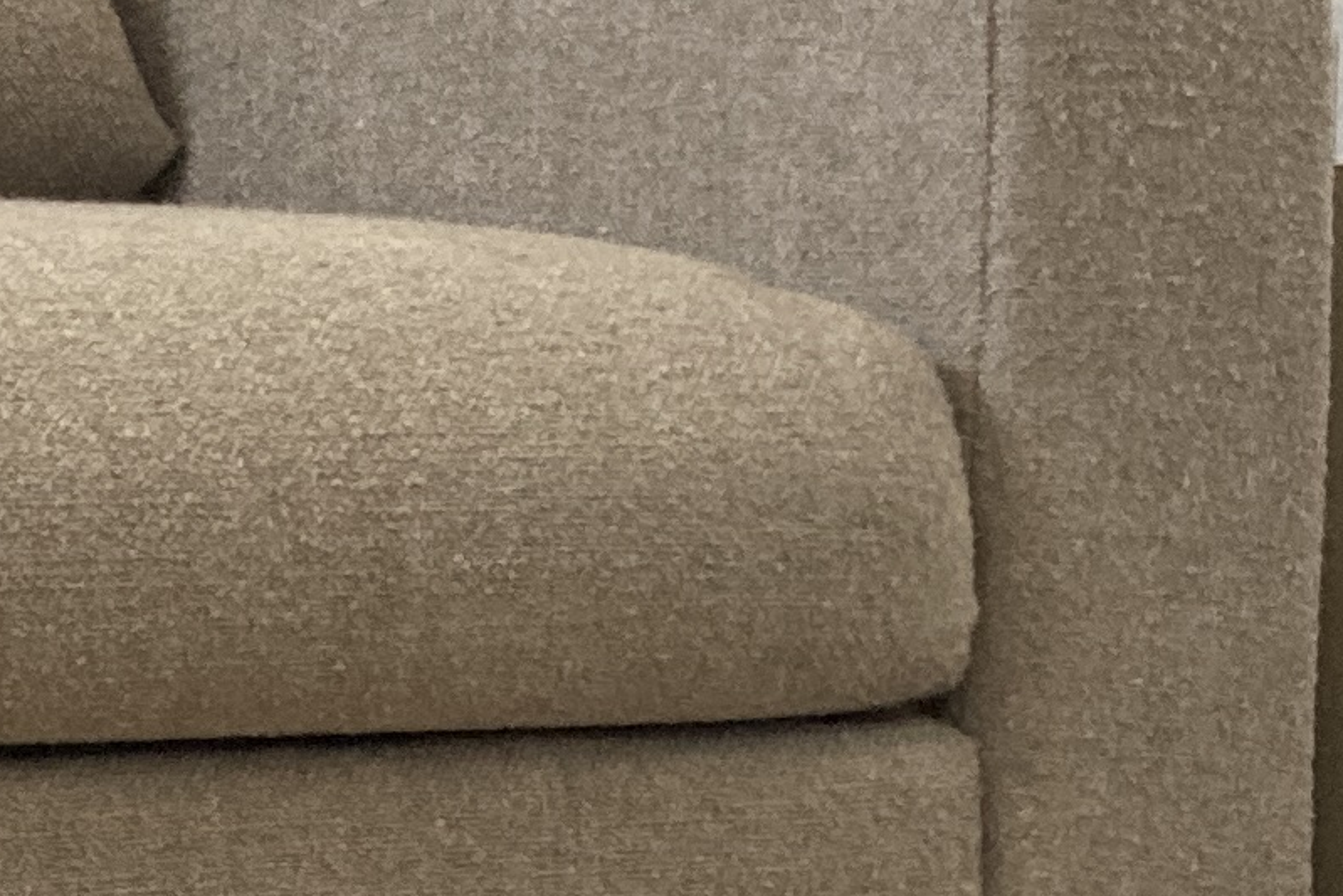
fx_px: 5485
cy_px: 920
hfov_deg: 12.9
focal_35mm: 147
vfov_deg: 9.3
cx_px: -911
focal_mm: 3.99
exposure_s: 1/47
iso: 320
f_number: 1.8
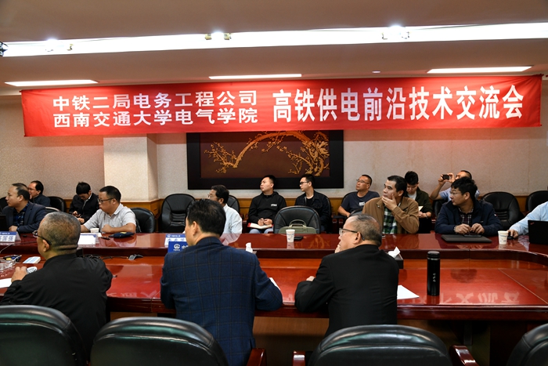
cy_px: 183
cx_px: 274
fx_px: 457
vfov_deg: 43.6
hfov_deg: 61.9
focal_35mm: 30
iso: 1600
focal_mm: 30
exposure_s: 1/40
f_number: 7.1
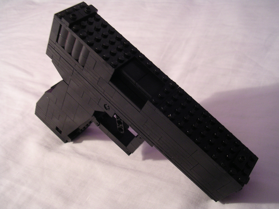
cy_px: 104
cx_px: 140
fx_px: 306
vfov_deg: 37.7
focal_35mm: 38
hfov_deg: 49.0
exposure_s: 1/3.5
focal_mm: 5.8
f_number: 2.8
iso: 181
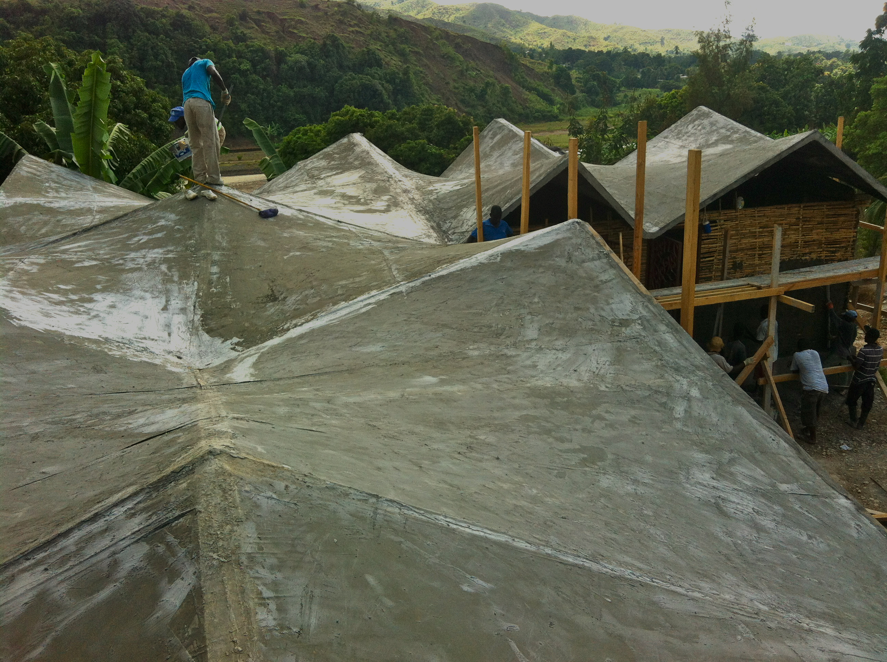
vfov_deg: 40.6
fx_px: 895
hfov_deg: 52.7
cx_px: 444
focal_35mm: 35
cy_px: 331
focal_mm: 3.85
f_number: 2.8
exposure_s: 1/702
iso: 80
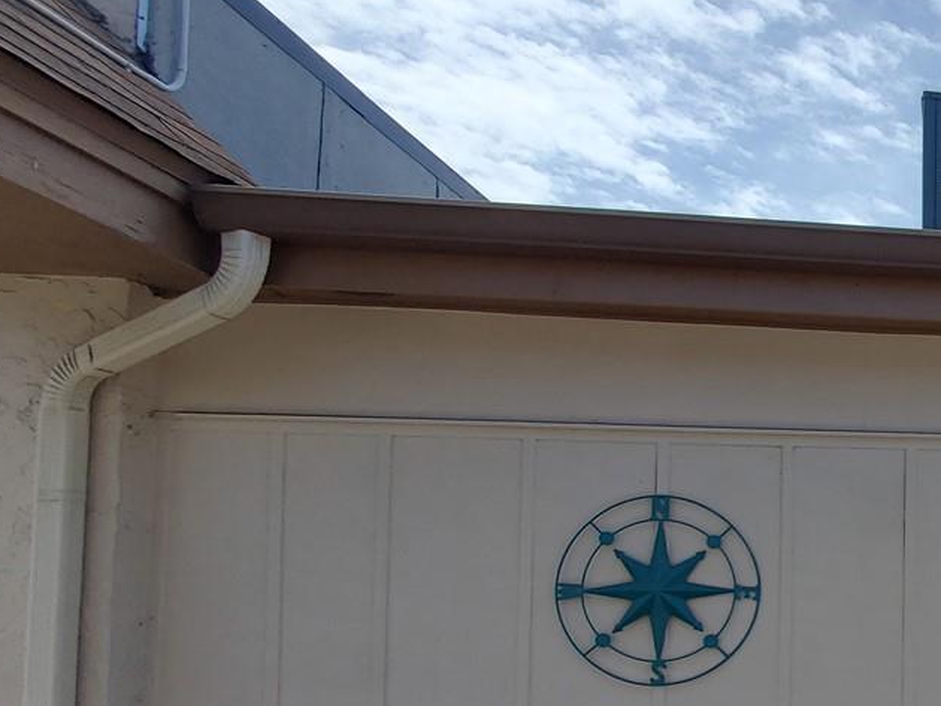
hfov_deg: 40.7
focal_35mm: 33
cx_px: 1102
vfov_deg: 41.1
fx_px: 897
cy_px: 570
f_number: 2.2
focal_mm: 1.8
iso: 50
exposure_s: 1/992
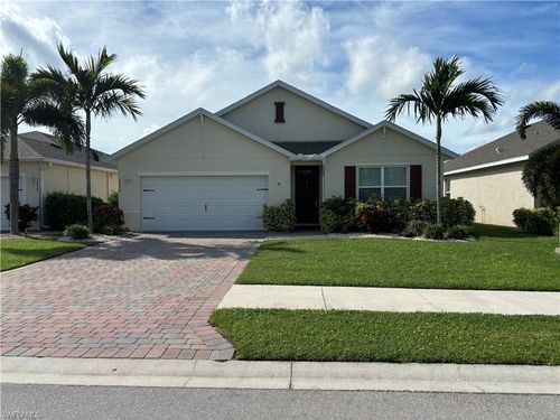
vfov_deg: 53.1
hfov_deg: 67.3
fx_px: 421
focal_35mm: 26
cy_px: 210
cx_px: 280
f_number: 1.6
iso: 50
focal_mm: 5.96
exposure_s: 1/4630
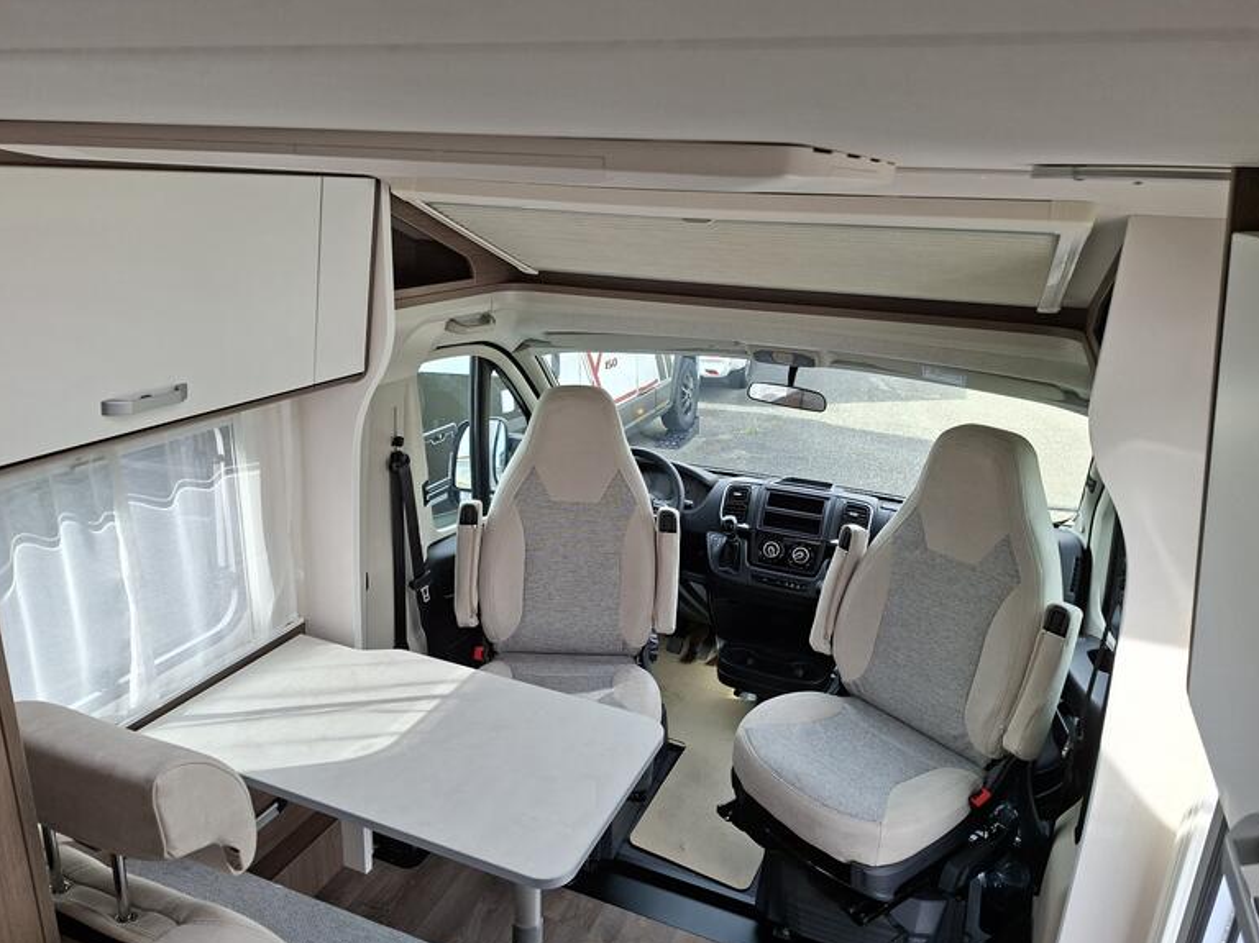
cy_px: 474
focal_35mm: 24
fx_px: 873
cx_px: 614
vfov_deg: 56.8
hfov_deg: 71.6
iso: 50
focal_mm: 5.54
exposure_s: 1/312
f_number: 1.8
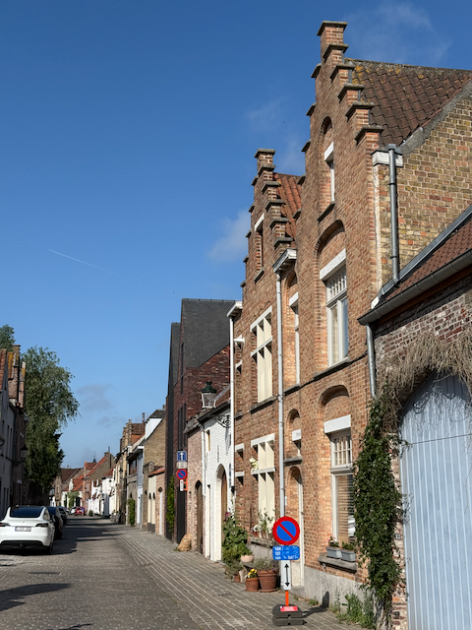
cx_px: 236
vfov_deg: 39.7
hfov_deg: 30.3
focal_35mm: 48
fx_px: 873
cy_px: 315
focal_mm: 6.76
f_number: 1.78
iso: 64
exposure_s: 1/7874
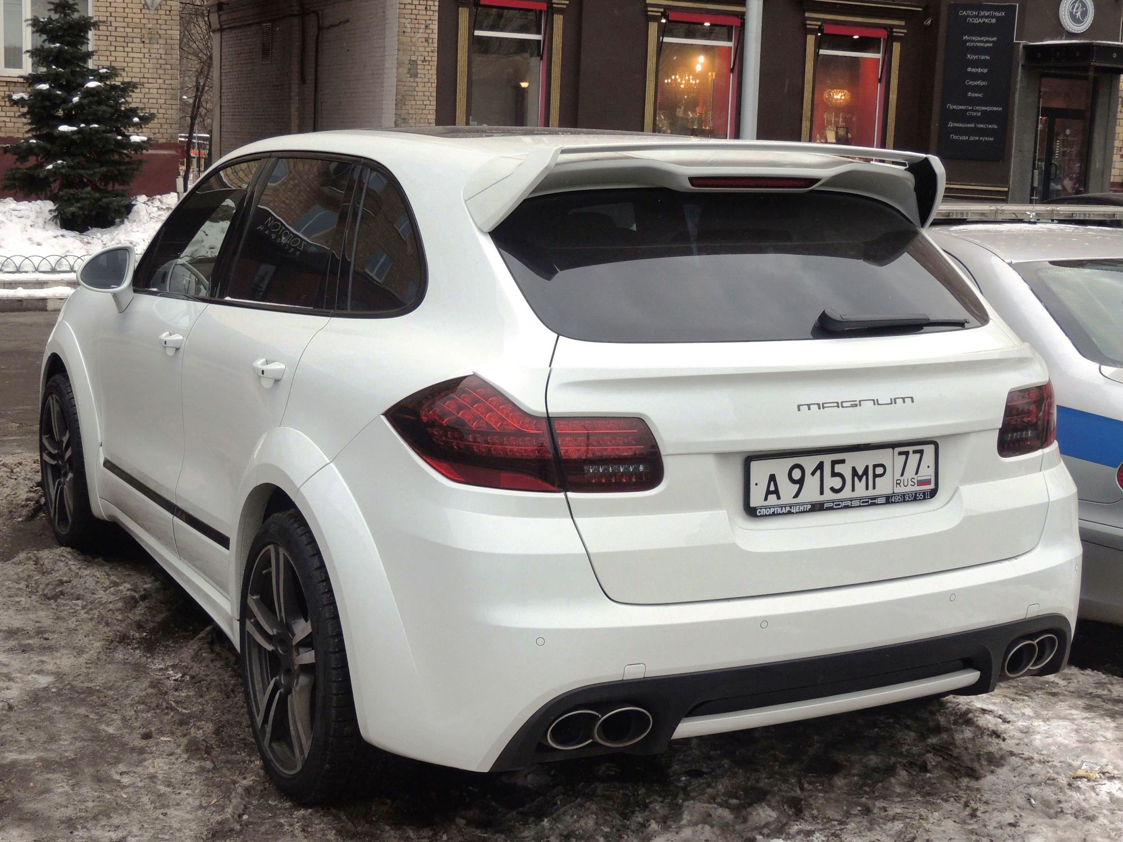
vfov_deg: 33.6
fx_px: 1395
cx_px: 562
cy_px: 421
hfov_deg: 43.9
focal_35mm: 43
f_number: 3.4
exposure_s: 1/200
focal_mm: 7.6
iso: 100
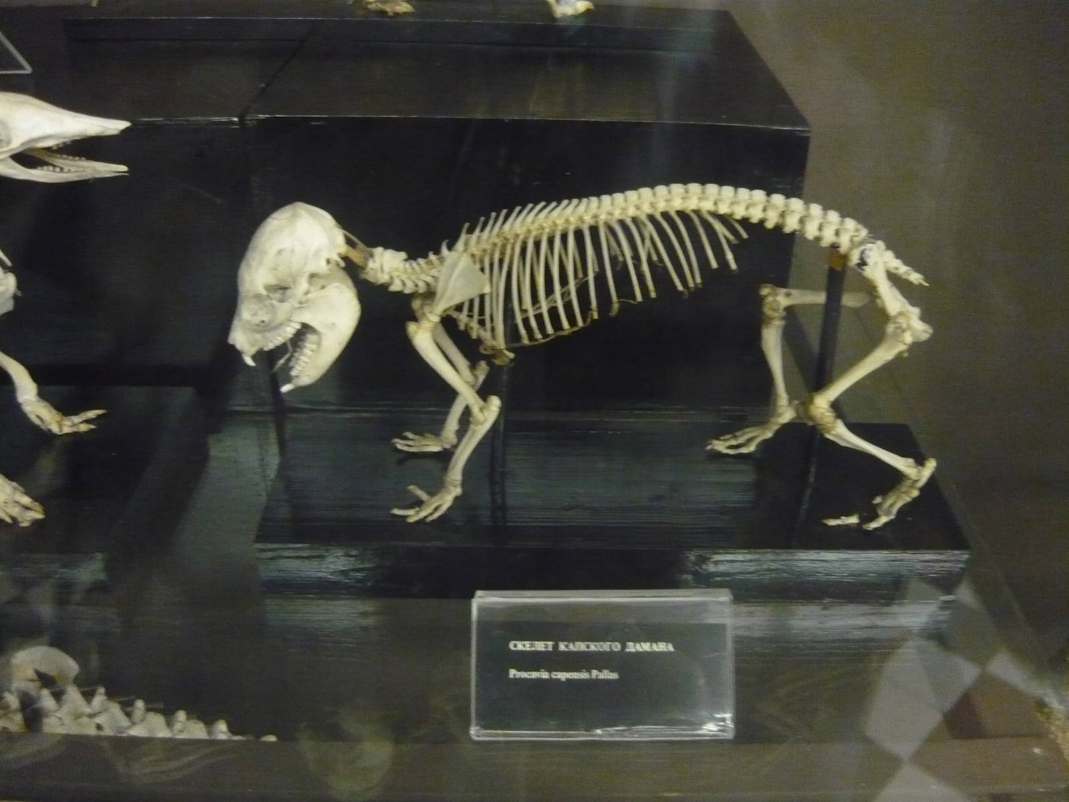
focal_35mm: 33
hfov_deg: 55.4
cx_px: 534
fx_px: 1019
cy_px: 401
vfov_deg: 42.9
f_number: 2.8
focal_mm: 5.5
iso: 800
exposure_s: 1/8
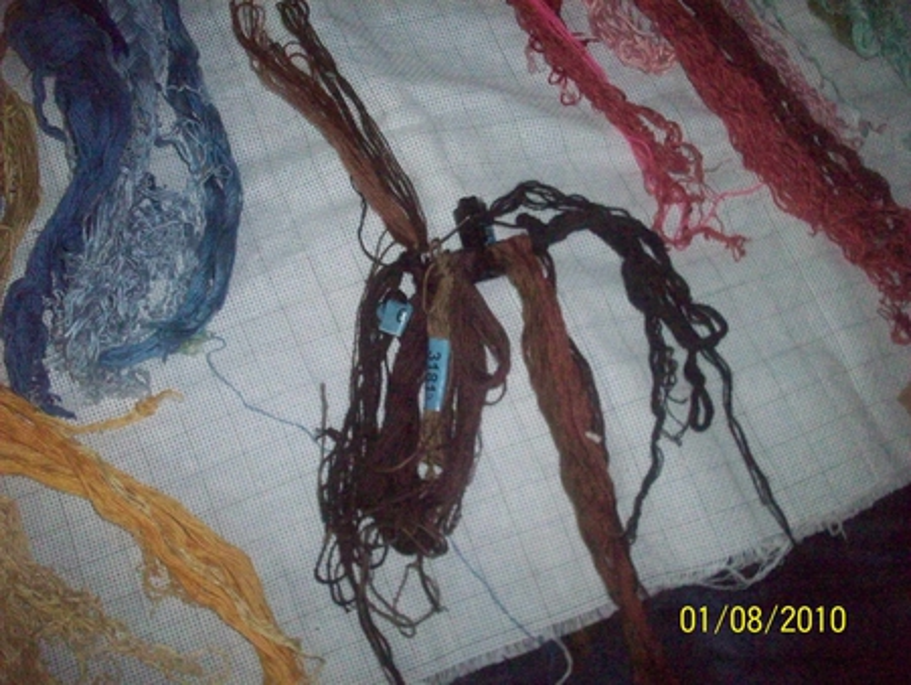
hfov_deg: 50.1
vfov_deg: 38.7
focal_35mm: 37
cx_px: 456
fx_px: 974
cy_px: 342
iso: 800
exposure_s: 1/64
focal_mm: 6.2
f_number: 2.8
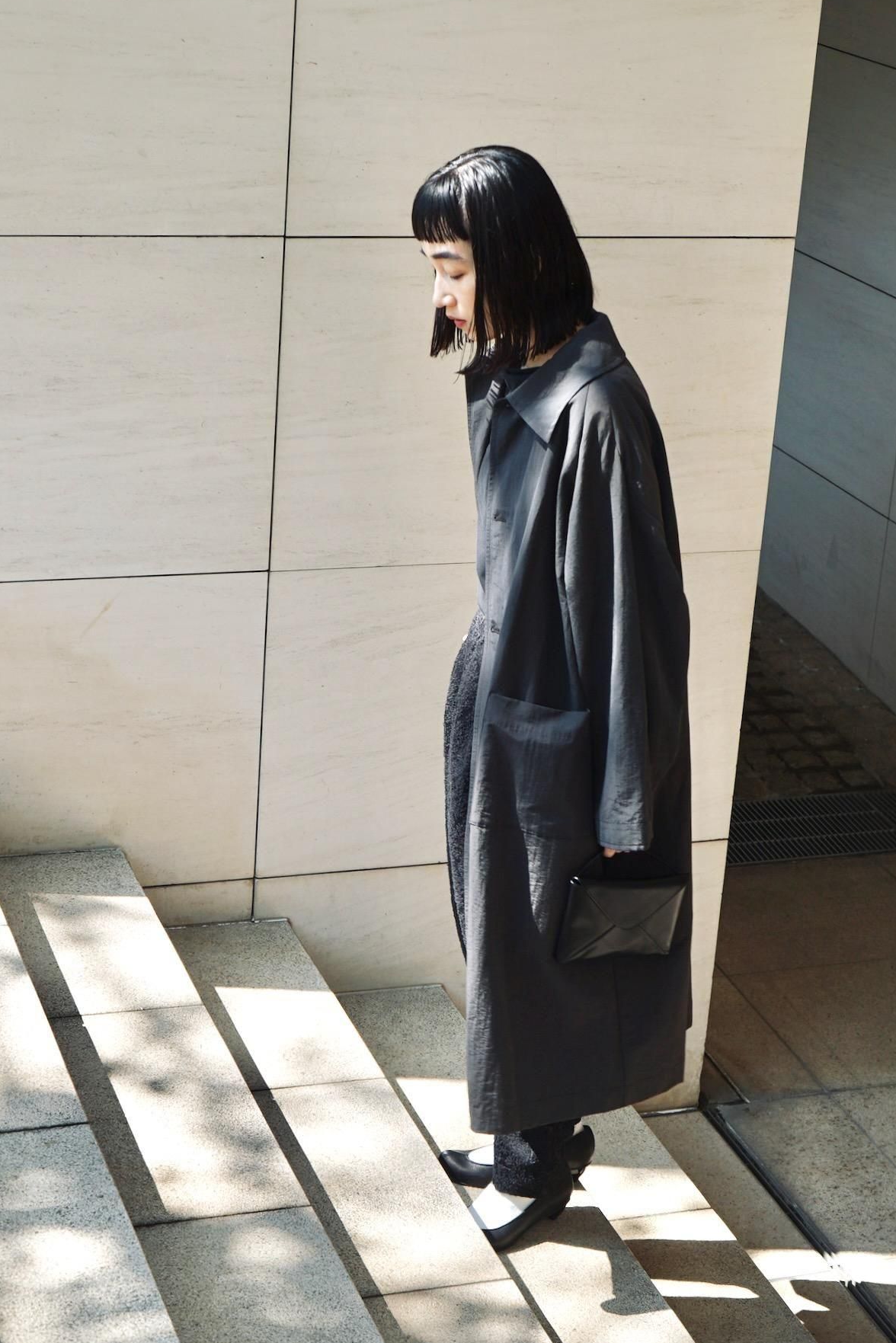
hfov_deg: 27.5
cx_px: 456
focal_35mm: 49
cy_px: 675
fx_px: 1828
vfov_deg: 40.3
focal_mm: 48
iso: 100
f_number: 5
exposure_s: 1/160
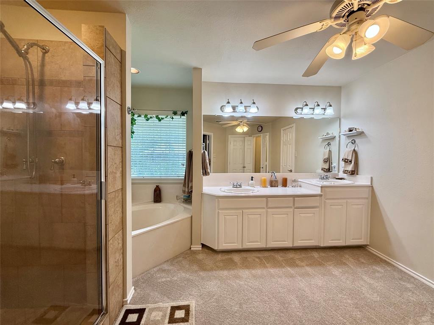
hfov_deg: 102.1
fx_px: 176
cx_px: 217
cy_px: 162
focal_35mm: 14
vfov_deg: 85.7
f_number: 2.2
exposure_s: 1/120
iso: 80
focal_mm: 2.22
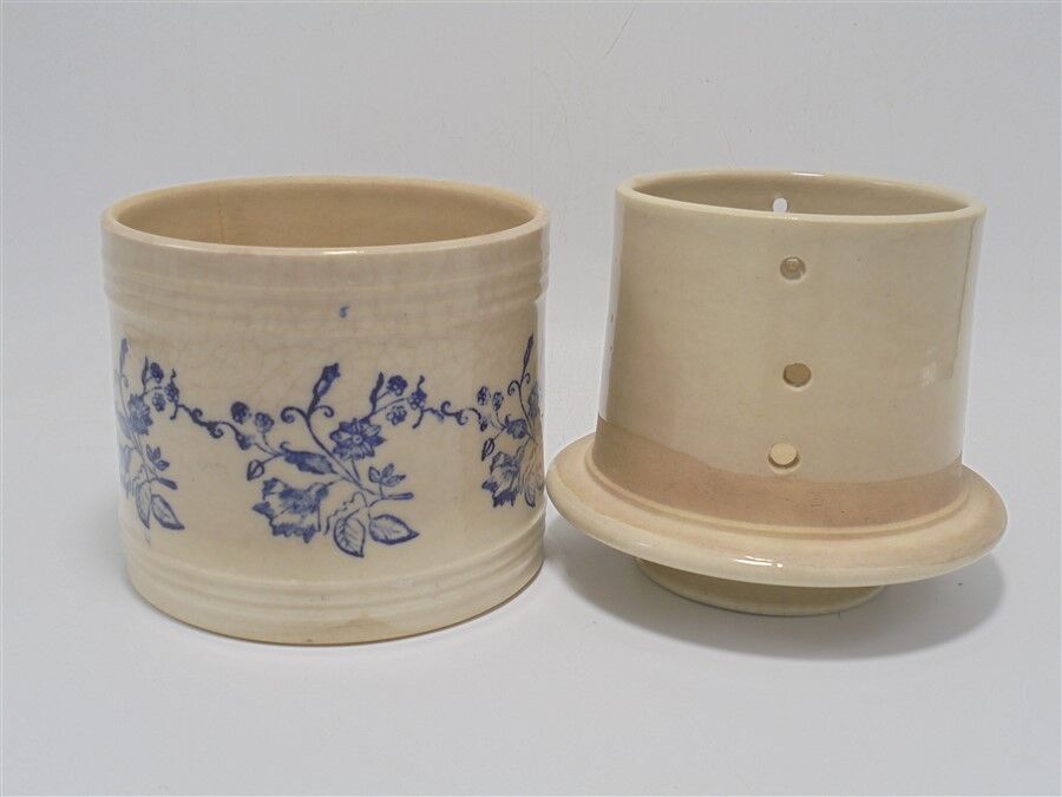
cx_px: 531
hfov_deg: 43.9
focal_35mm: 43
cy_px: 398
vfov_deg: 33.6
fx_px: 1319
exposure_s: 1/60
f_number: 4.5
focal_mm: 7.8
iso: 100
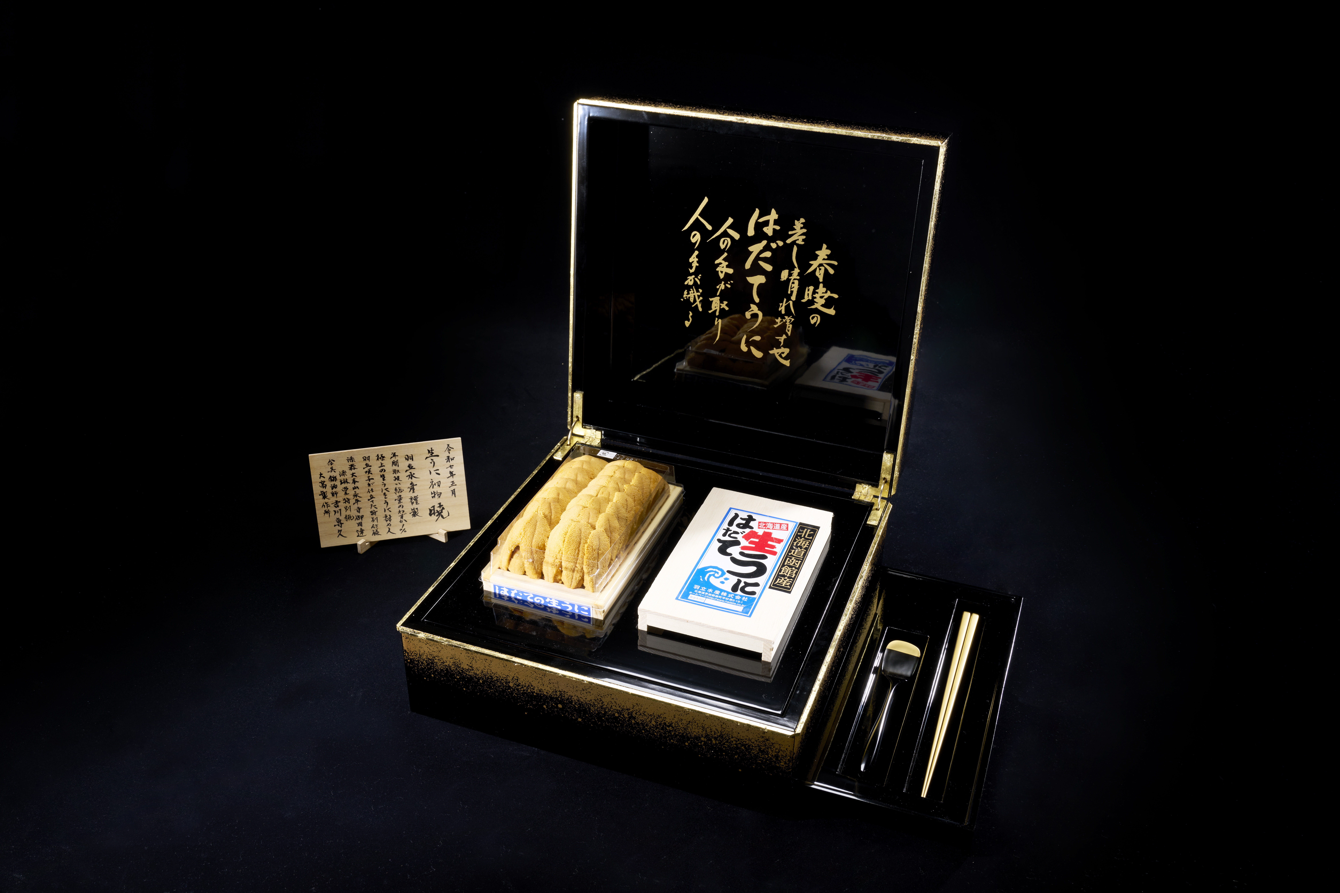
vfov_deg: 41.1
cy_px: 446
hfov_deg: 58.7
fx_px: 1191
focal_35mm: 32
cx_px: 670
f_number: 11
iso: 125
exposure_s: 1/125
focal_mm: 32
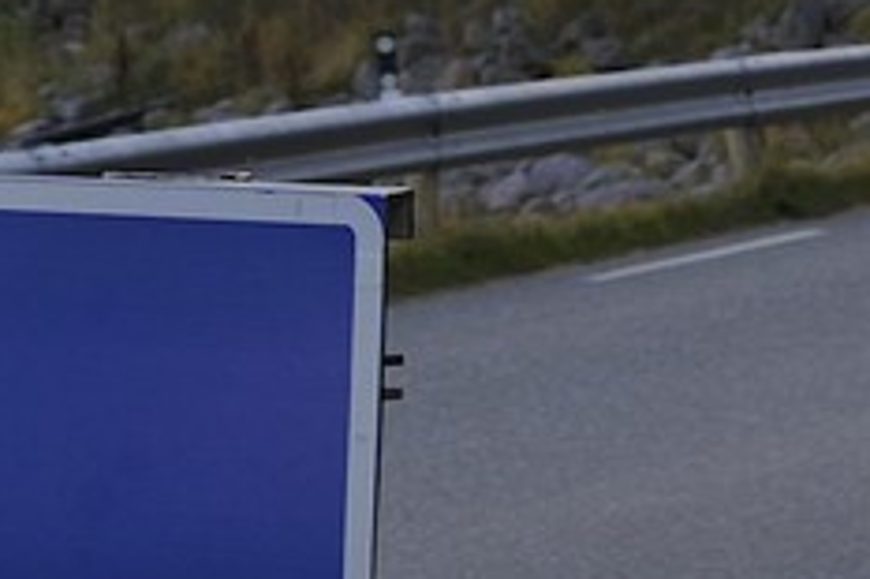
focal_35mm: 288
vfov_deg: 4.7
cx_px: 336
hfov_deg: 7.2
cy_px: -654
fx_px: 6955
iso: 200
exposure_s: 1/100
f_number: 8
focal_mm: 42
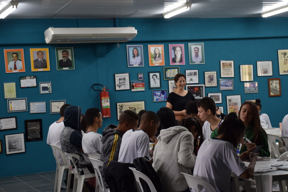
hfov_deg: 26.5
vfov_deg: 17.9
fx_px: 608
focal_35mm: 76
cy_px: 81
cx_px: 187
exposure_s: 1/60
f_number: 4.2
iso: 400
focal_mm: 38
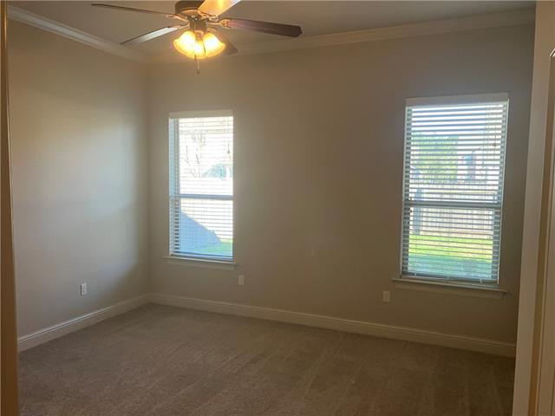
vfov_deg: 49.7
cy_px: 208
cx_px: 278
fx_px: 449
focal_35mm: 28
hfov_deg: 63.4
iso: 64
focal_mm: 3.99
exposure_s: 1/60
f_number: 1.8
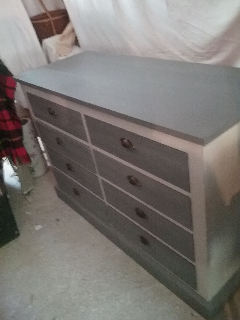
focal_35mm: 31
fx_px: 287
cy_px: 160
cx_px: 120
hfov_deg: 45.4
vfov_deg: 58.4
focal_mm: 3.3
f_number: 2.2
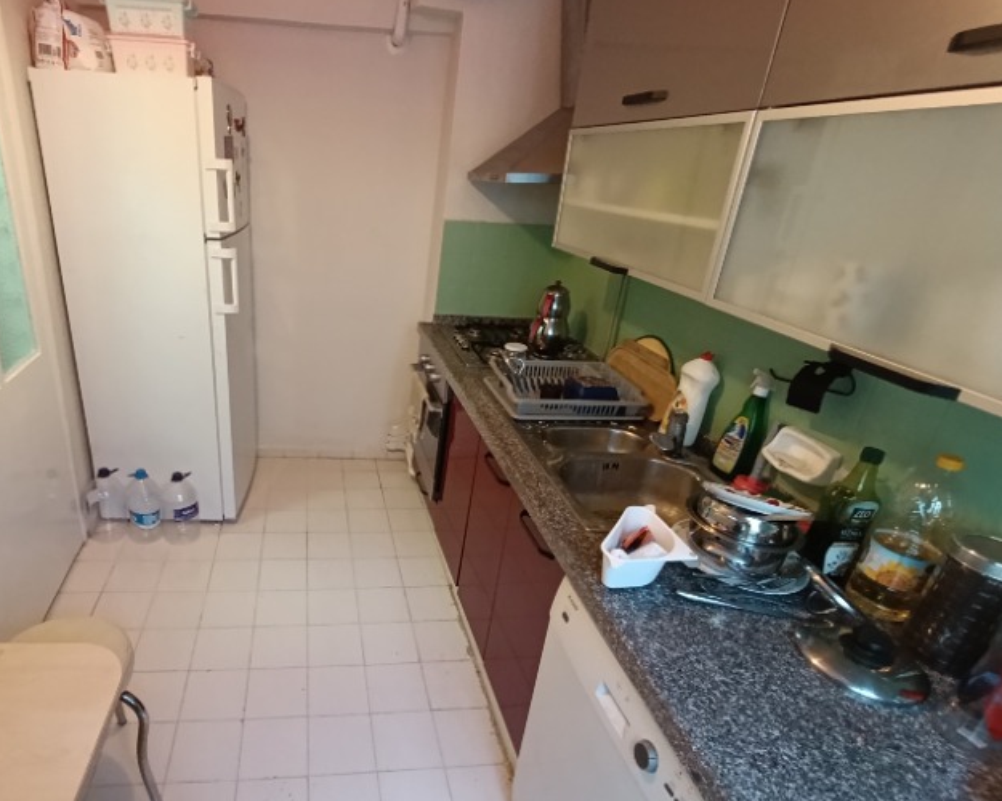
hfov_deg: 79.0
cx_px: 378
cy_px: 436
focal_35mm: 20
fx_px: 593
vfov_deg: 68.0
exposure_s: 1/33.3
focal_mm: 1.65
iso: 800
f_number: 2.2
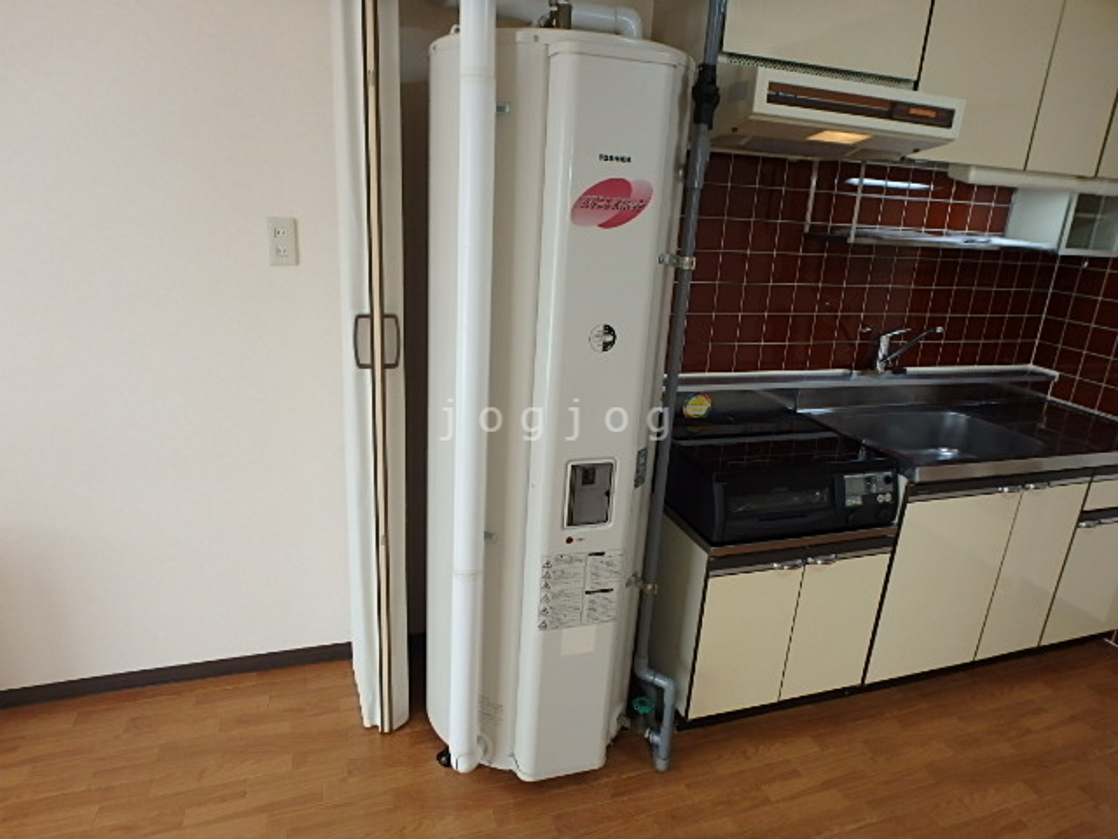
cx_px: 559
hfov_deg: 79.0
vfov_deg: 63.4
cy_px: 420
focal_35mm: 21
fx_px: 678
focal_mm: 3.7
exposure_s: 1/60
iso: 200
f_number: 3.5
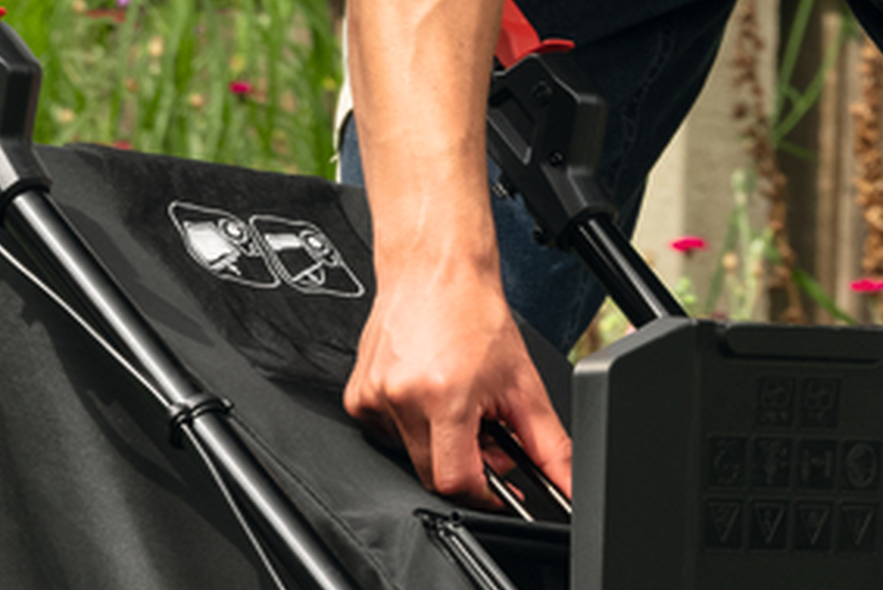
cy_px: 139
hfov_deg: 3.0
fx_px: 16662
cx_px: 1073
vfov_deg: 2.0
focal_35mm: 679
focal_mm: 128
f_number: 8
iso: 400
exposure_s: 1/200
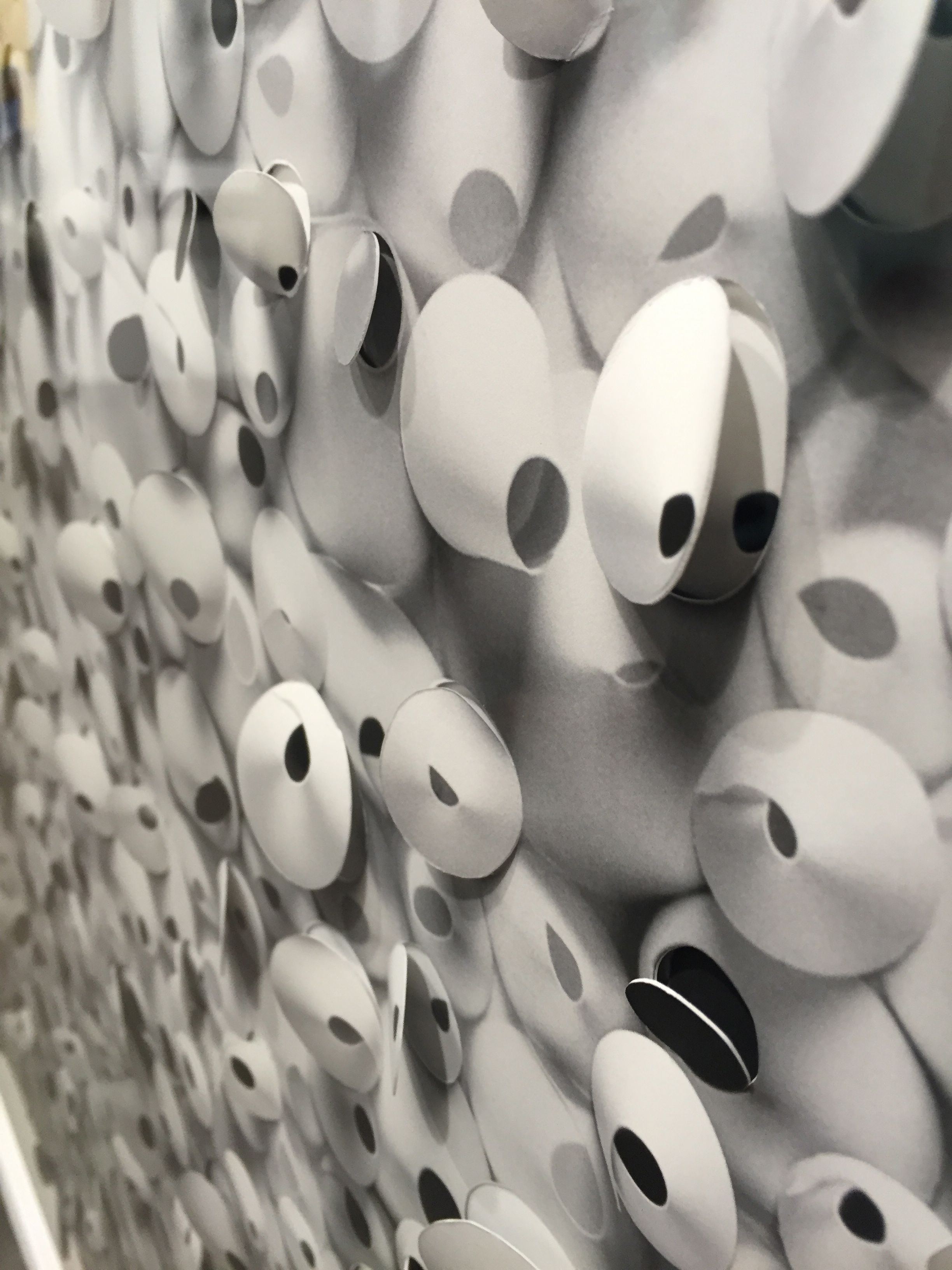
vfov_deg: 61.7
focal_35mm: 29
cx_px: 476
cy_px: 635
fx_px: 1063
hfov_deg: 48.2
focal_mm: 4.15
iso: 64
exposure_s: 1/33
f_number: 2.2
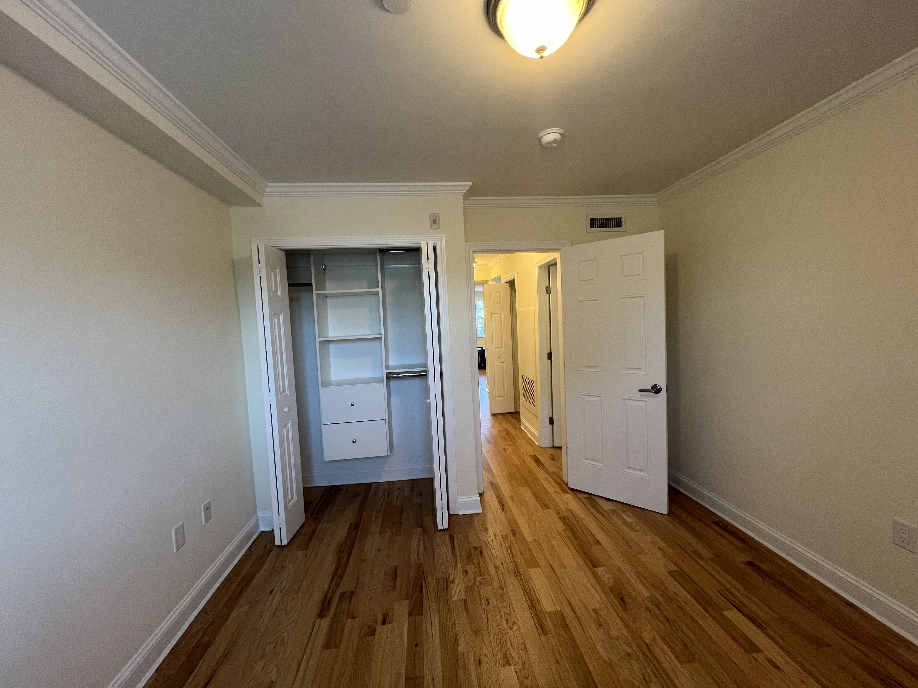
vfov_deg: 89.9
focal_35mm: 13
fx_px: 345
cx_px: 459
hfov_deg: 106.2
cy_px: 344
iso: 160
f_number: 1.8
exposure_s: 1/120
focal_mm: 1.57
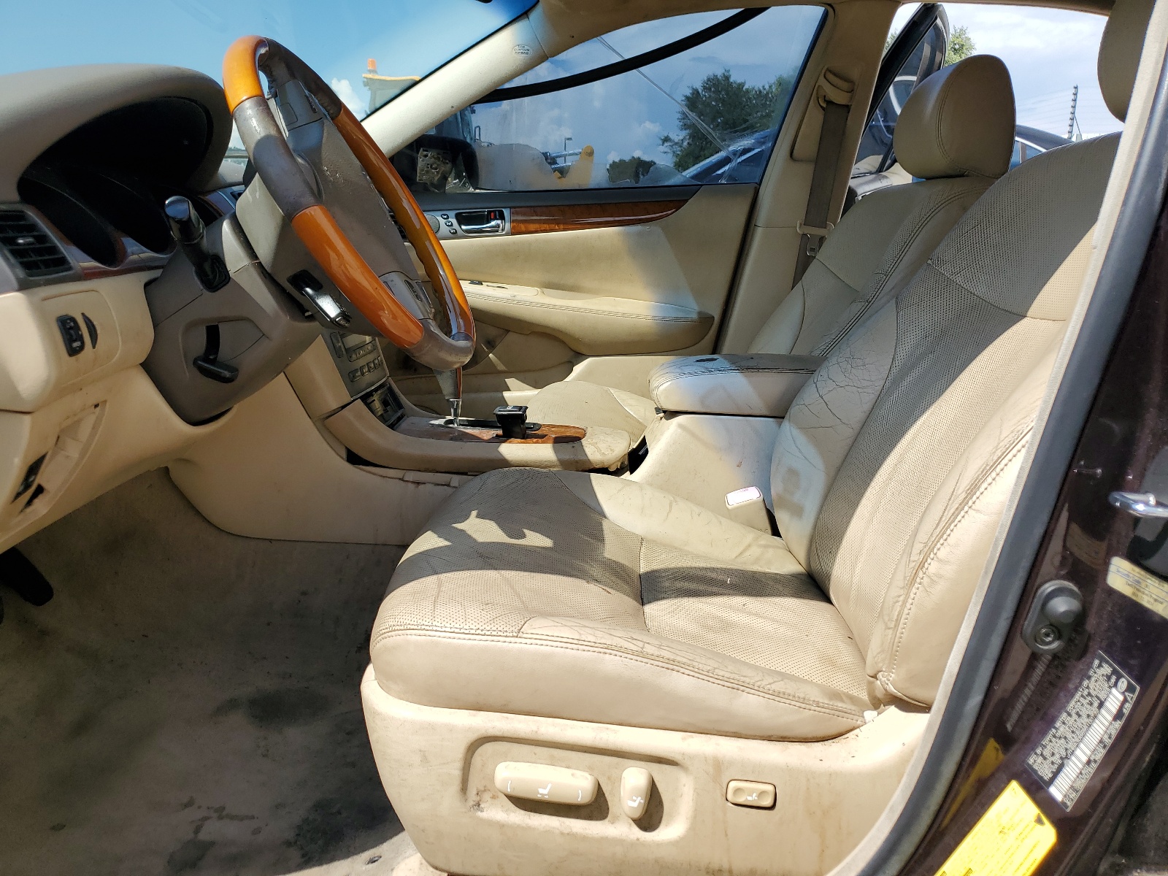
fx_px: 877
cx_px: 584
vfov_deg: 53.1
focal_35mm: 26
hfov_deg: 67.3
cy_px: 438
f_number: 1.5
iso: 50
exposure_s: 1/2000
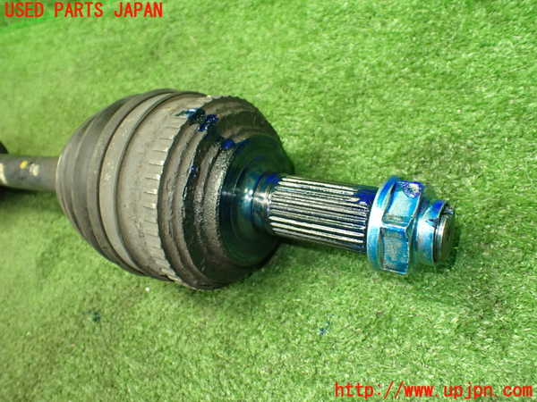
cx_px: 268
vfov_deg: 46.8
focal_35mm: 30
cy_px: 201
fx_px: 465
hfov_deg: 60.0
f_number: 2.3
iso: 800
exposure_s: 1/60
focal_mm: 5.4
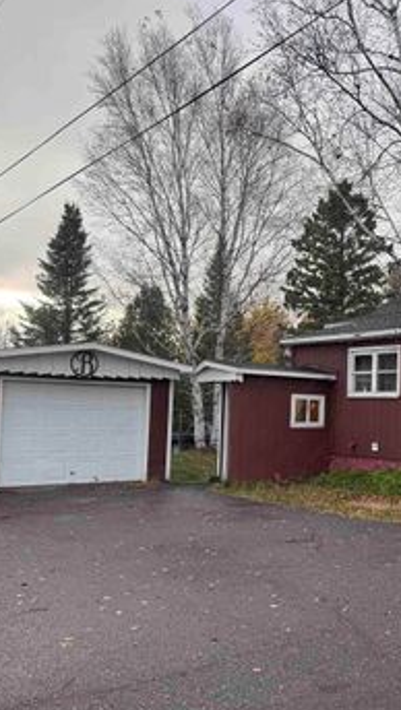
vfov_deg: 52.8
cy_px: 354
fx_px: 717
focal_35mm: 38
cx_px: 372
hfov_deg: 29.7
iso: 64
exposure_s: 1/184
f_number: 1.78
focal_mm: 6.76
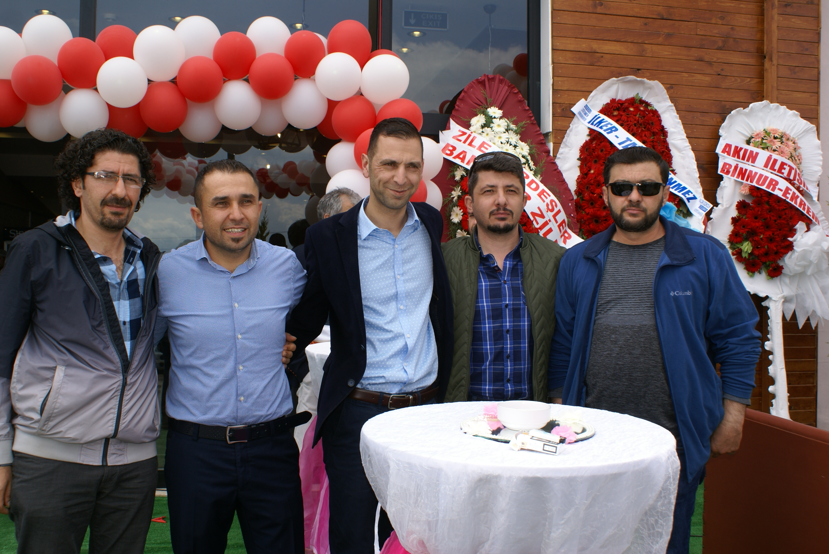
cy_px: 277
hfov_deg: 53.1
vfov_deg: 36.9
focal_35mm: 36
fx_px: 830
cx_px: 414
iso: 100
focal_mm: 24
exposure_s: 1/160
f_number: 8
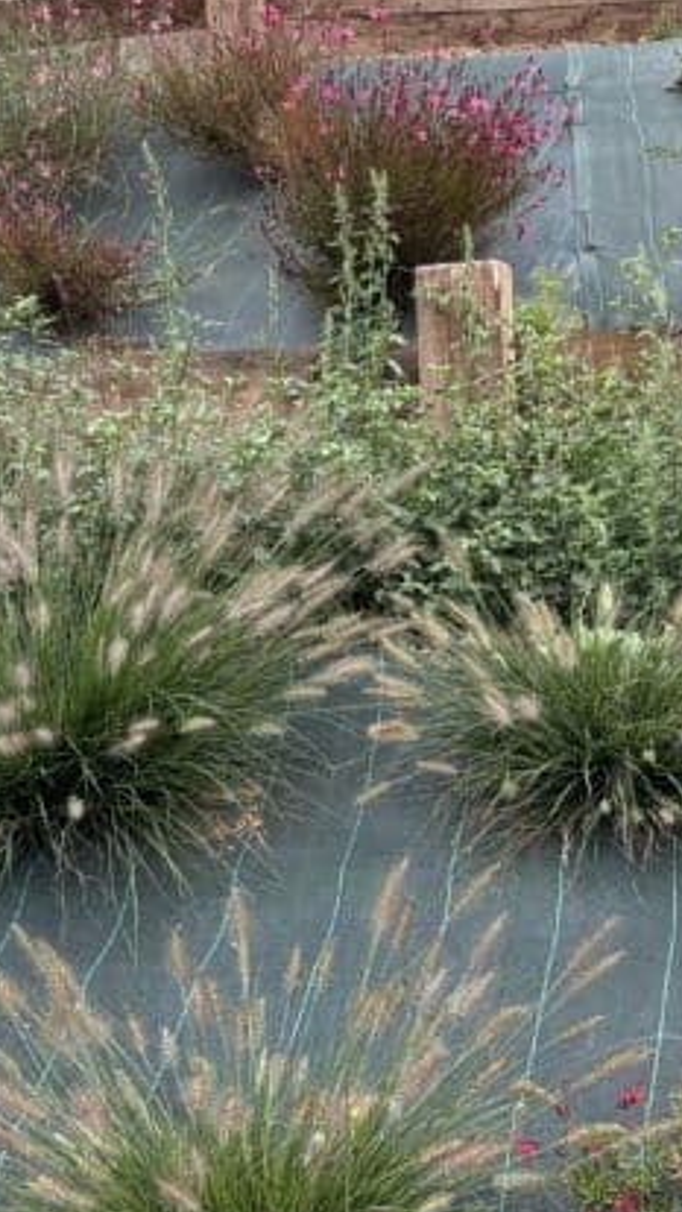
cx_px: 357
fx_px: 2250
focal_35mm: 70
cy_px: 357
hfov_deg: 17.2
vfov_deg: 29.8
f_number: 1.6
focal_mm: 5.96
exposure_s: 1/341
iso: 50
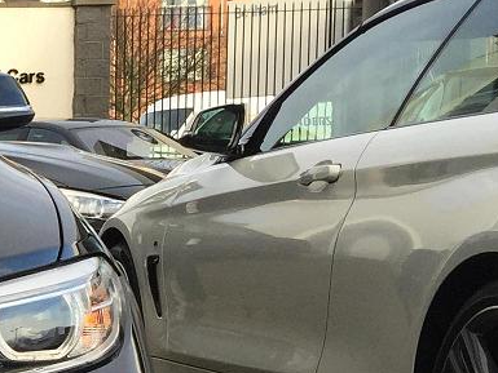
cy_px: 394
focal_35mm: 123
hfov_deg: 14.0
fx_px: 1770
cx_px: -438
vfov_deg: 11.9
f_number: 2.2
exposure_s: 1/455
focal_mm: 4.15
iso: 32
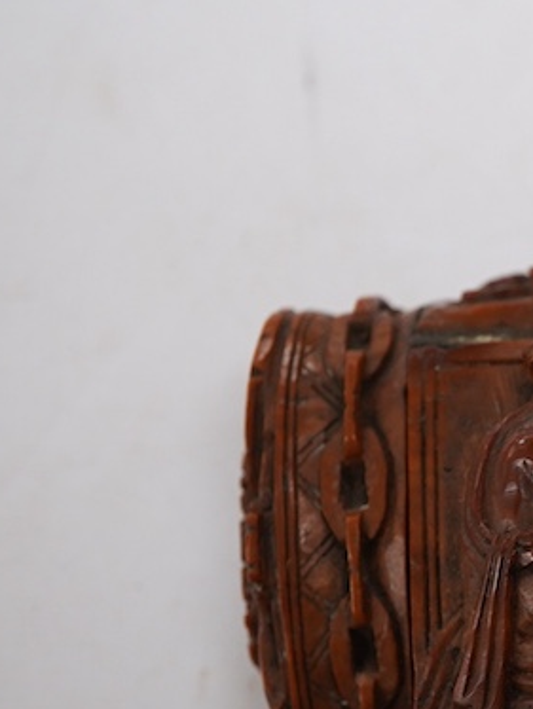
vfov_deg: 18.8
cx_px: 797
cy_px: 531
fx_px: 2133
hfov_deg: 13.4
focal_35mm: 104
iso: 1250
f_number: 10
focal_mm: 30
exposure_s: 1/125
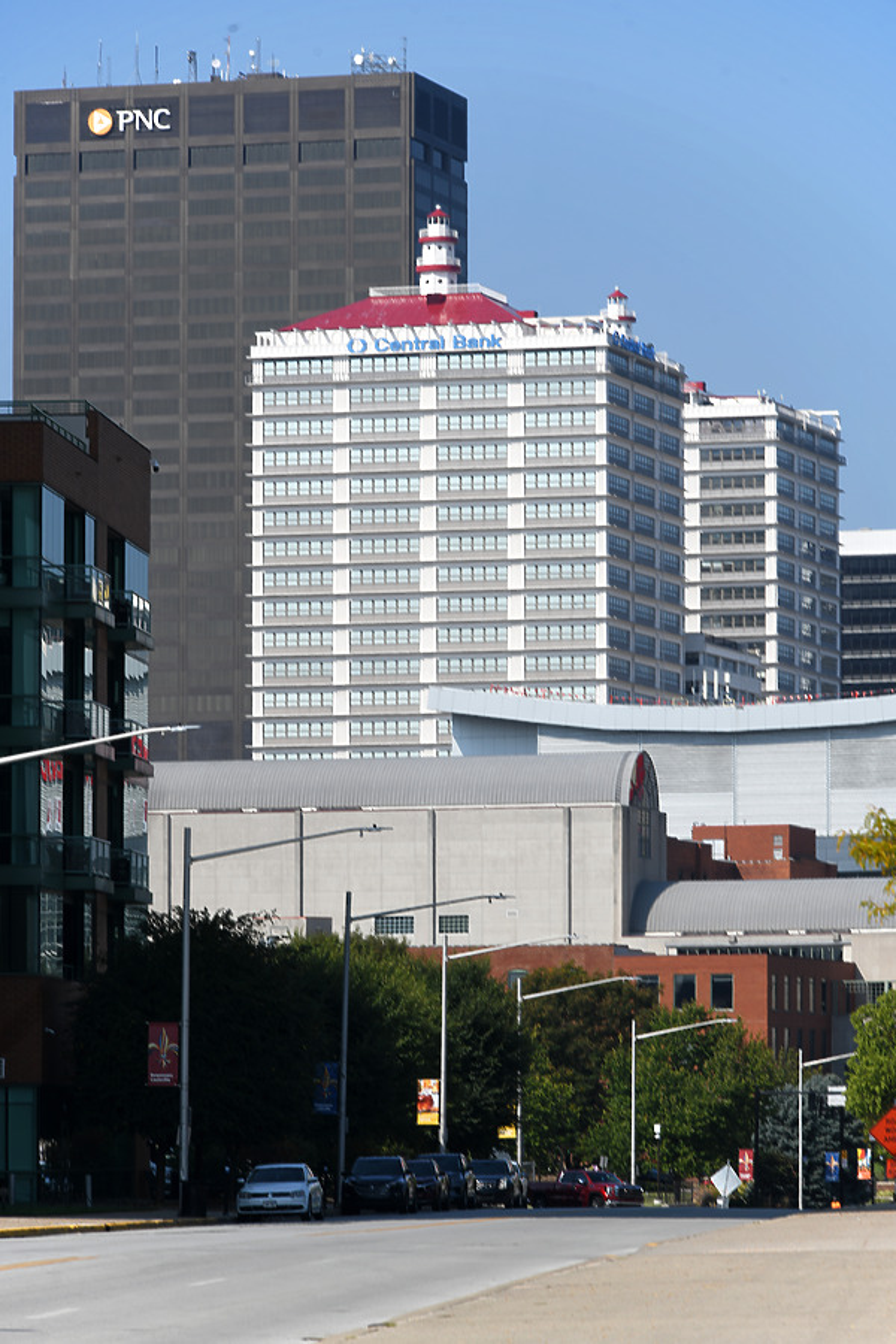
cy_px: 672
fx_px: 7093
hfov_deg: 7.2
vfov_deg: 10.8
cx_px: 448
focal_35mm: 190
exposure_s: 1/320
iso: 100
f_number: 9
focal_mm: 190
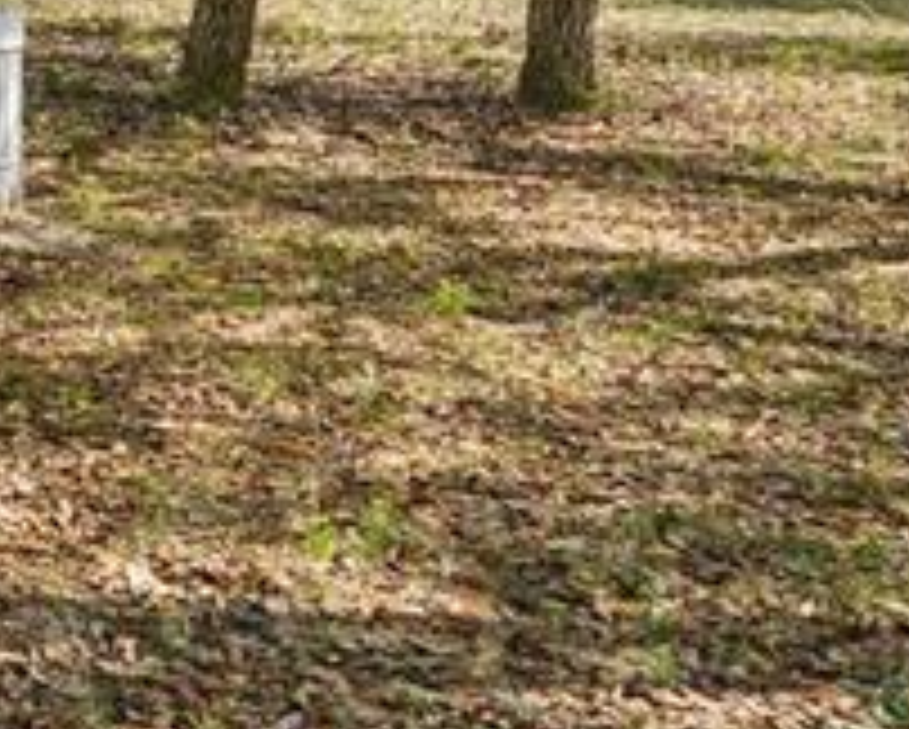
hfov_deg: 15.6
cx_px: -1179
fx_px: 2047
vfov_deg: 18.7
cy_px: -225
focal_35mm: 76
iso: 50
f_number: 8
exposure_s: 1/45
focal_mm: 16
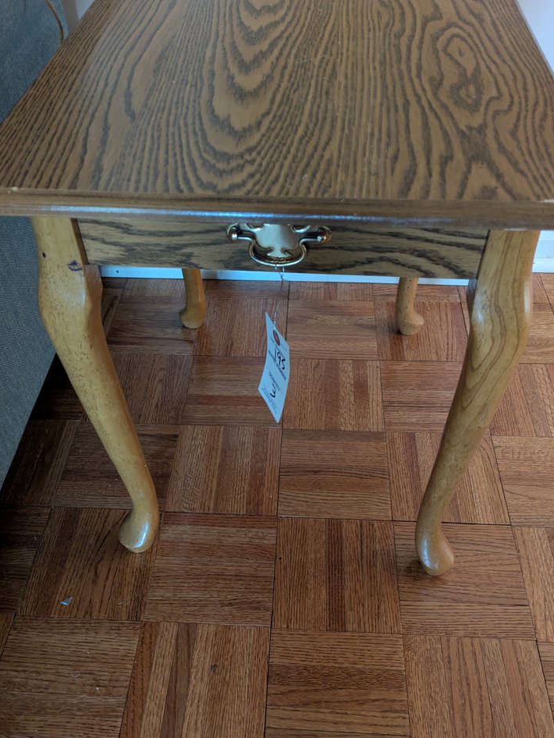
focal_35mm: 30
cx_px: 277
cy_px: 394
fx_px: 640
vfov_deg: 59.9
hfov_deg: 46.8
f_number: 1.89
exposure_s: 1/20
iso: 772
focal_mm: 5.43
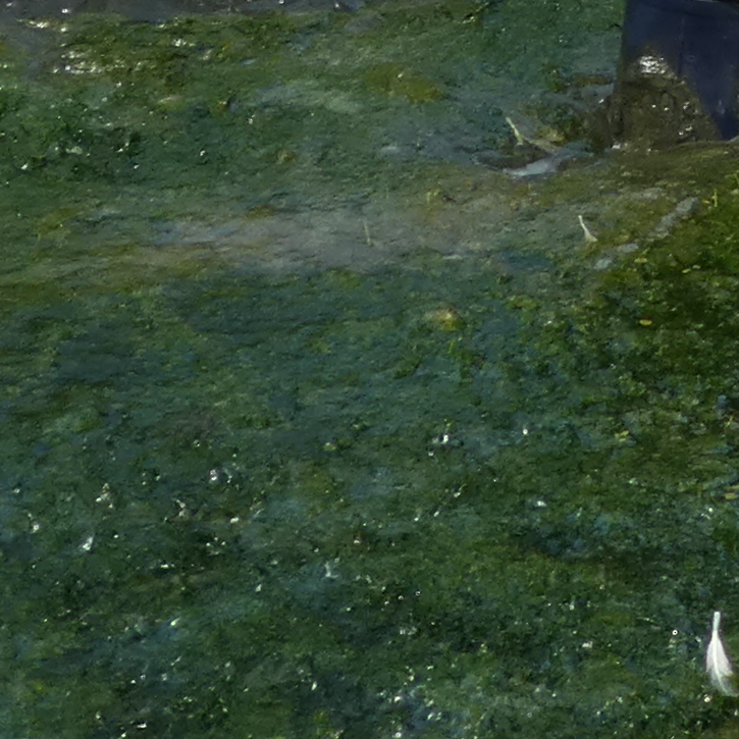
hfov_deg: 7.5
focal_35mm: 221
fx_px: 5338
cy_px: -899
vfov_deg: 7.5
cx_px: 1677
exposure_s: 1/320
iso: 80
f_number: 3.7
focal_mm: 6.7
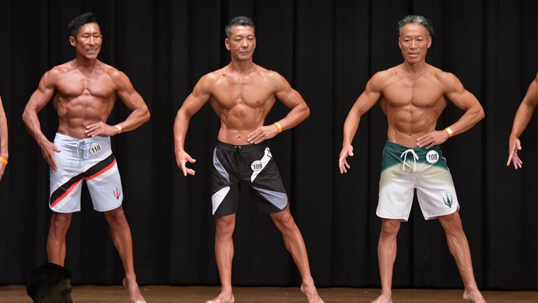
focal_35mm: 213
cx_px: 270
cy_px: 159
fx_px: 3038
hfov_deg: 10.1
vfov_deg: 5.7
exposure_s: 1/400
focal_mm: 135
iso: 6400
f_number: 5.6
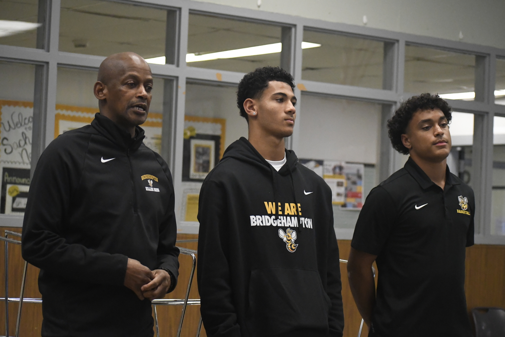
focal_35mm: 105
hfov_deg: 19.5
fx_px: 1473
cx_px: 252
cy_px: 168
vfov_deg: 13.0
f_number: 4.5
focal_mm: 70
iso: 8000
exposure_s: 1/500
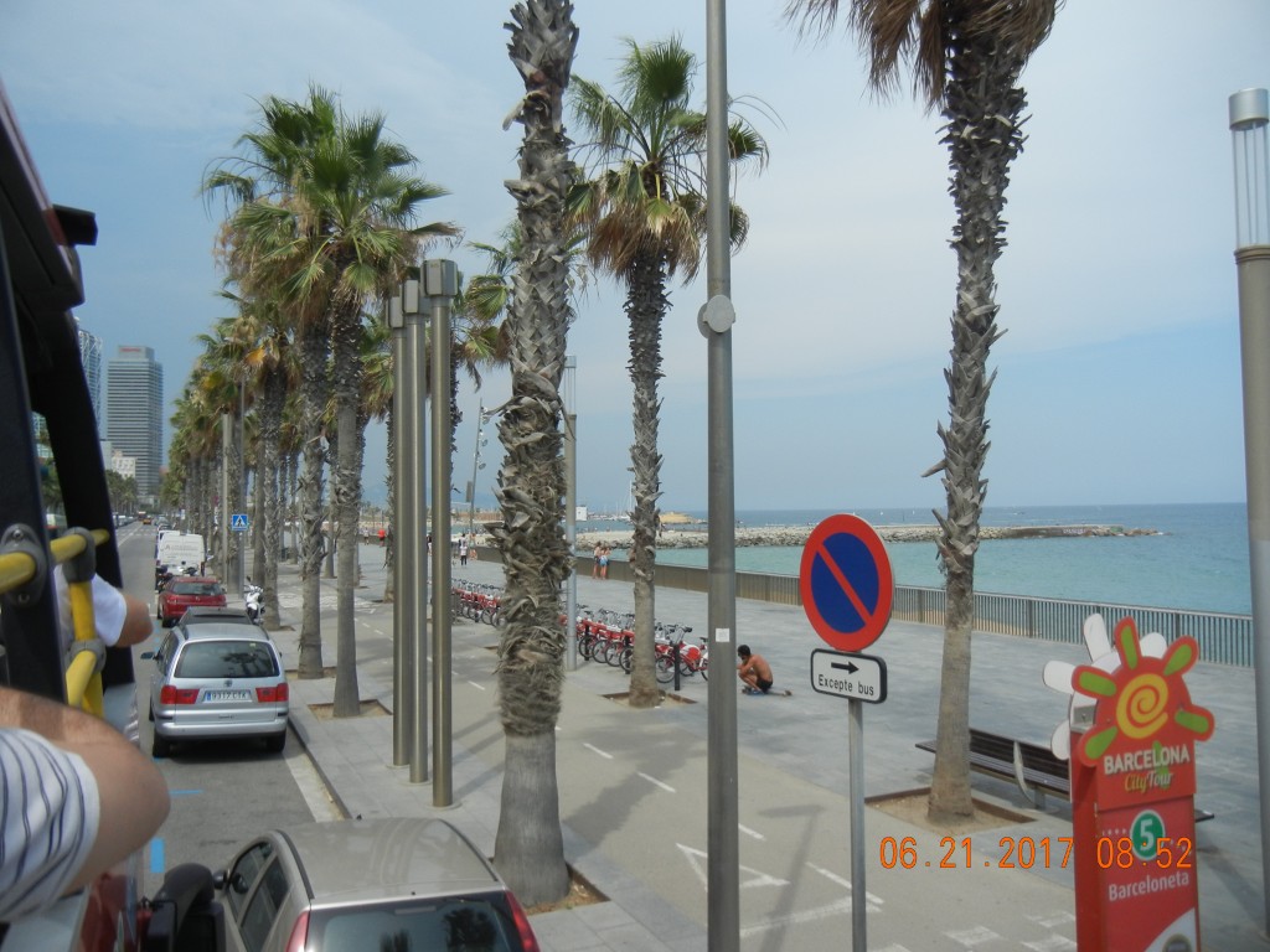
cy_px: 476
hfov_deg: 60.0
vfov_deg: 46.8
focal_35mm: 30
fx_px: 1101
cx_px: 635
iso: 160
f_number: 7
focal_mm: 5.4
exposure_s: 1/431
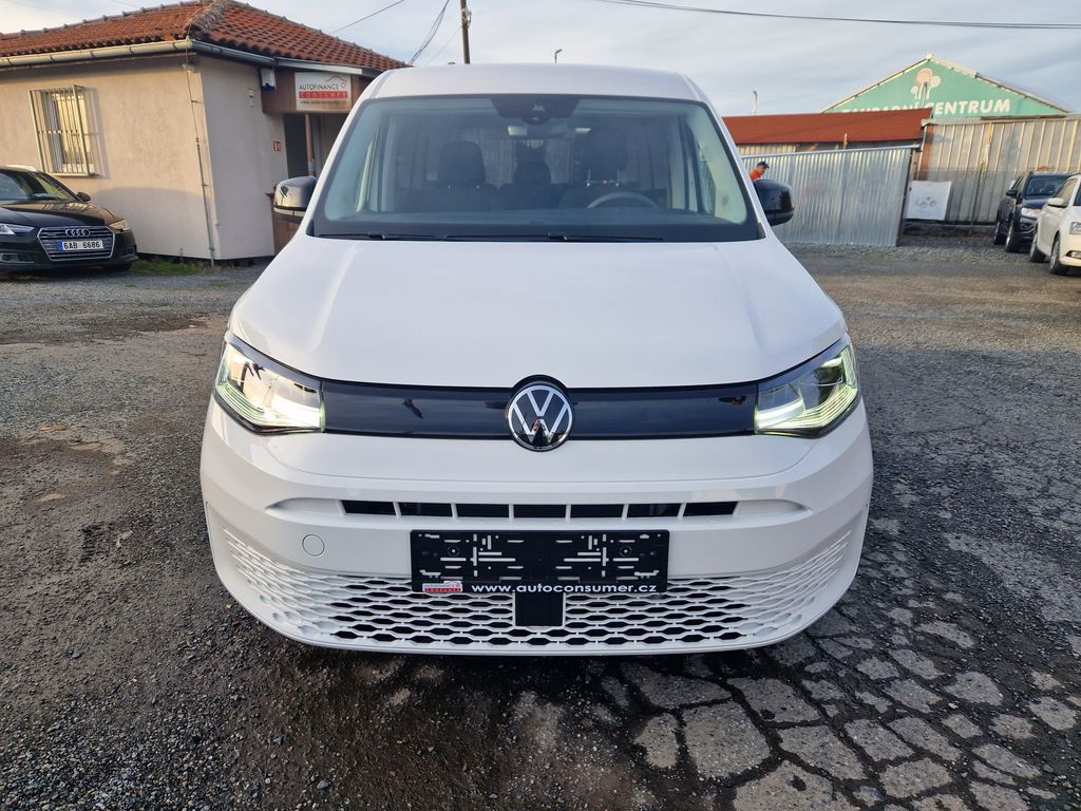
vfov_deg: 58.9
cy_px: 406
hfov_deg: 73.9
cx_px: 540
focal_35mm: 23
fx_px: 718
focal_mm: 5.4
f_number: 1.8
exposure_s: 1/356
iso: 50
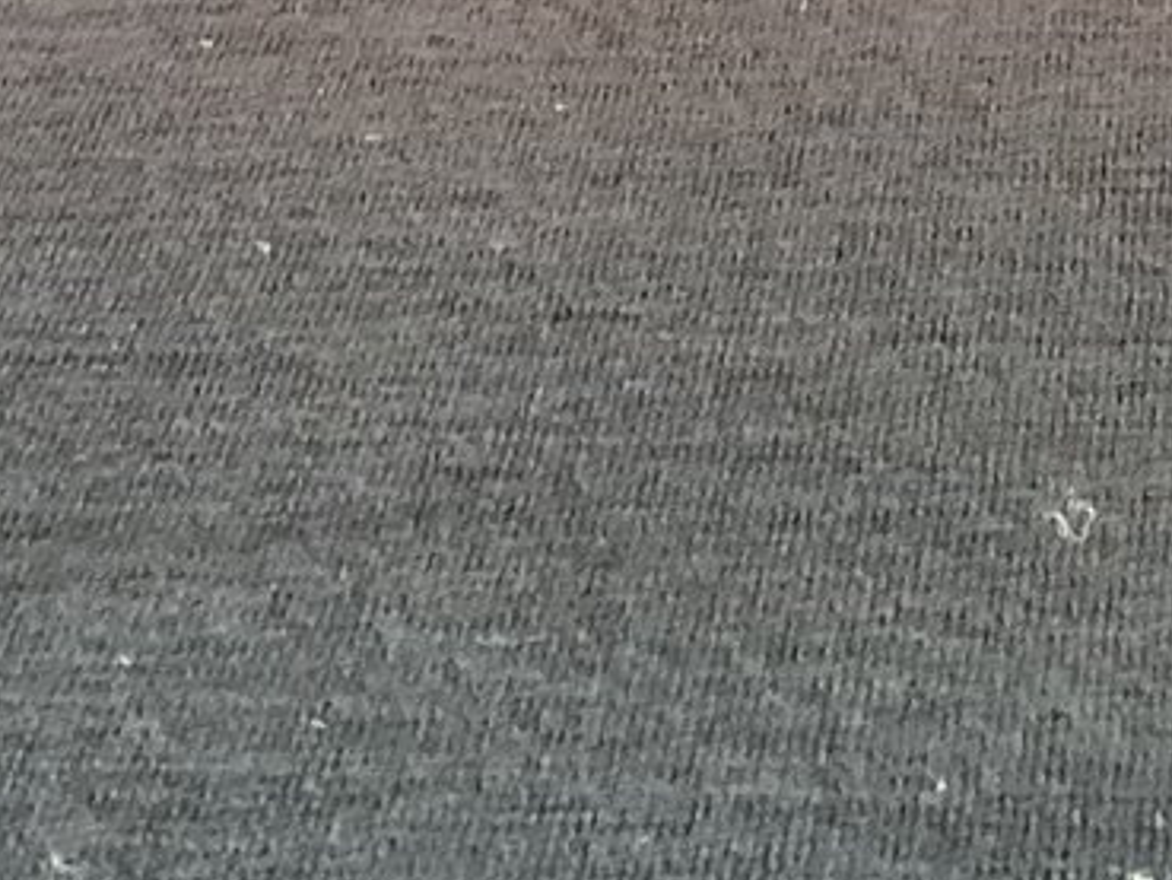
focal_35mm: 127
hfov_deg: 15.2
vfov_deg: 10.9
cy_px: -751
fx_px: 4301
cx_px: 1193
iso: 200
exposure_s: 1/60
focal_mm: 3.3
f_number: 2.4
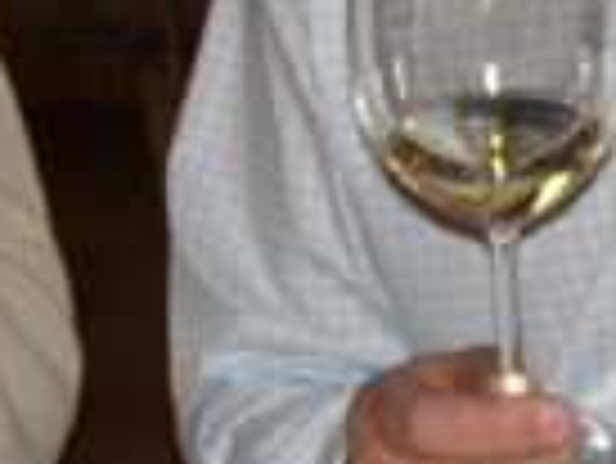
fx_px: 2814
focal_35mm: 158
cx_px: 724
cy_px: -113
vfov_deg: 9.3
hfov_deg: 12.2
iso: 80
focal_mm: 6.4
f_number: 3.6
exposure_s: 1/30
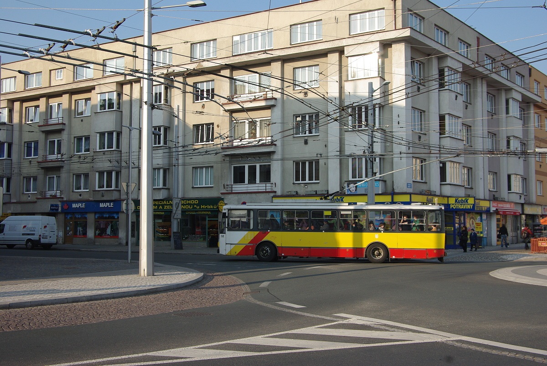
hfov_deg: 53.1
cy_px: 183
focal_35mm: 36
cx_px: 274
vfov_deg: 37.0
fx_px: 548
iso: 200
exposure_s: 1/400
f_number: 7.1
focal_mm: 24
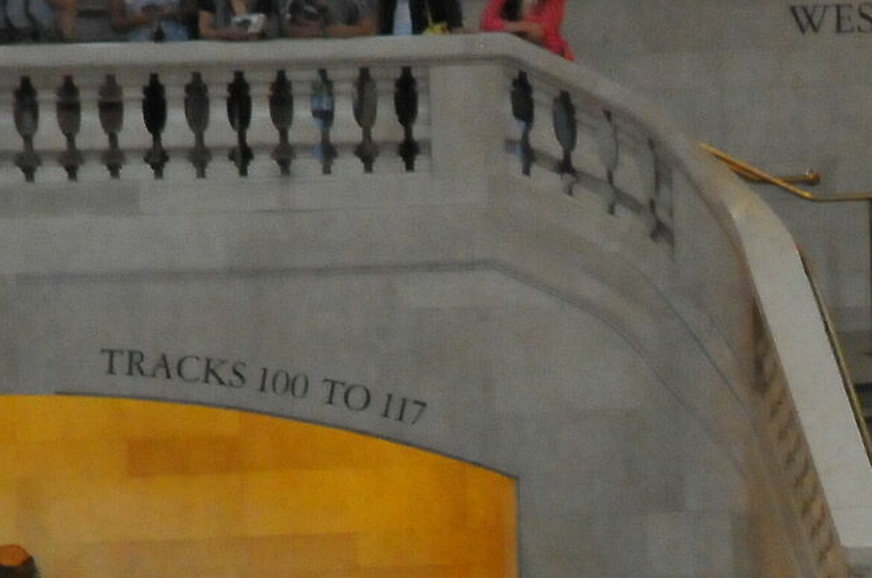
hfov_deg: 4.4
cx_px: 1027
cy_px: 874
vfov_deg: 2.9
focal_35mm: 468
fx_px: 11315
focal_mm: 85
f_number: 5.6
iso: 3200
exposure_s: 1/50
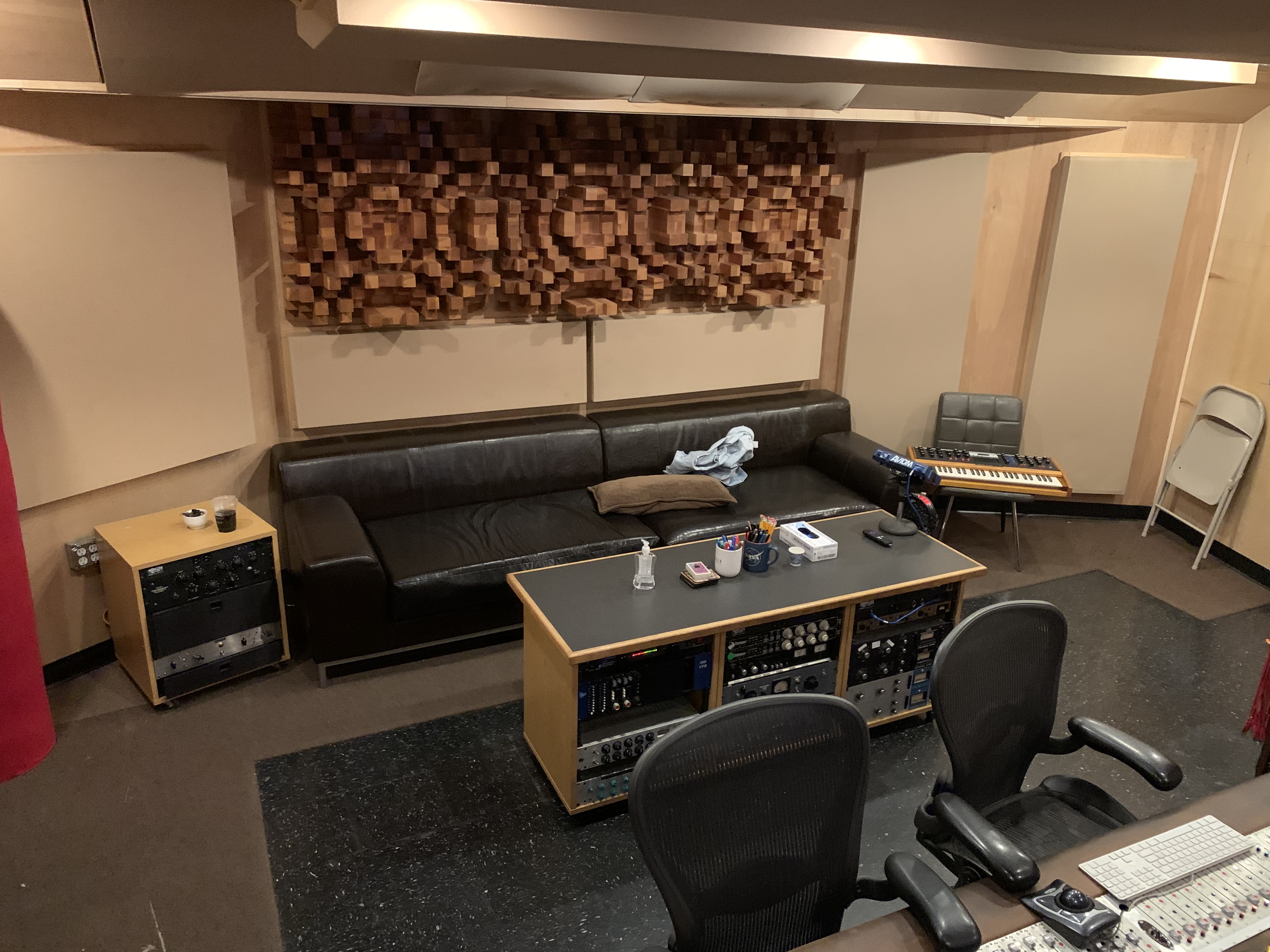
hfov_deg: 67.3
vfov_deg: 53.1
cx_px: 635
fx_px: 954
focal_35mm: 26
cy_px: 476
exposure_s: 1/24
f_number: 1.8
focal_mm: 4.25
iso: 640
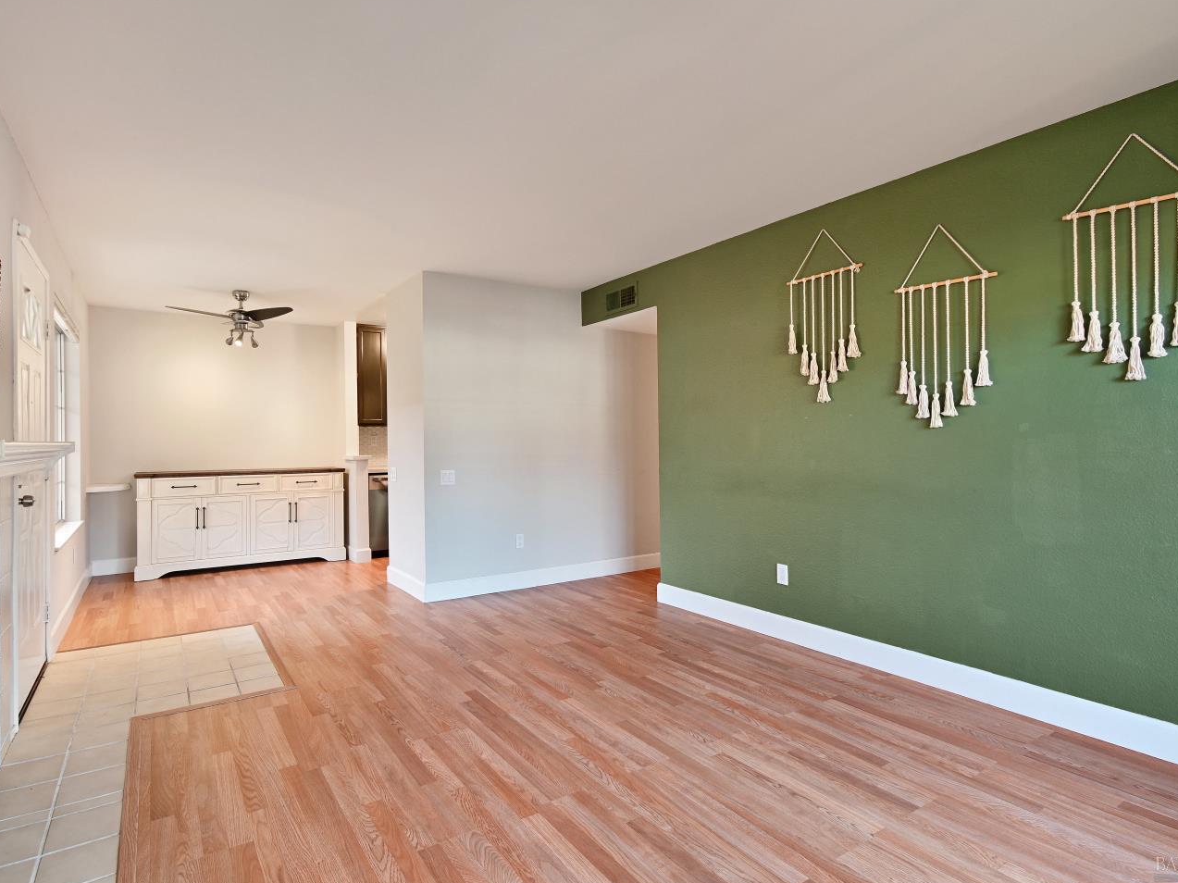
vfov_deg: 74.7
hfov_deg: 90.8
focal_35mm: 17
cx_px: 537
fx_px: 578
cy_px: 434
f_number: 8
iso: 200
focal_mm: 10
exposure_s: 1.6
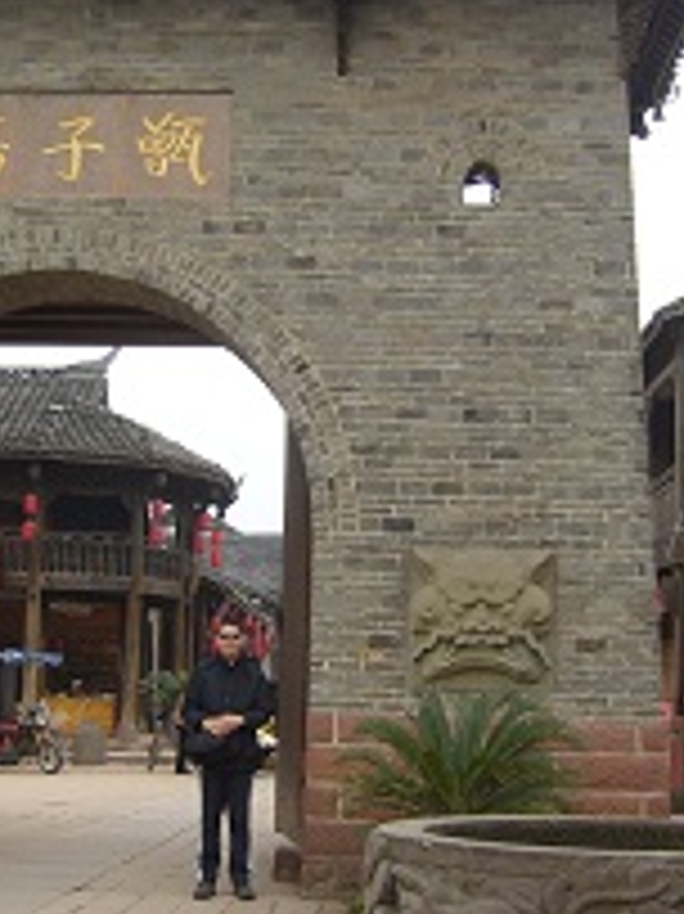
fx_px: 1635
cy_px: 502
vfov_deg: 31.2
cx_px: 313
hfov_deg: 23.6
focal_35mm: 62
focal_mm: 5.8
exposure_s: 1/320
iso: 80
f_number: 2.8
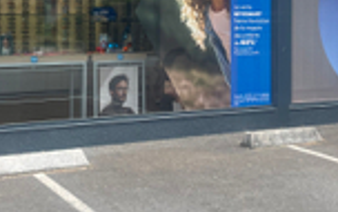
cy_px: 30
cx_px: 130
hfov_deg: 30.1
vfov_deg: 18.9
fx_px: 626
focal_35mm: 68
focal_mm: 4.2
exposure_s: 1/1689
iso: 32
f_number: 1.6
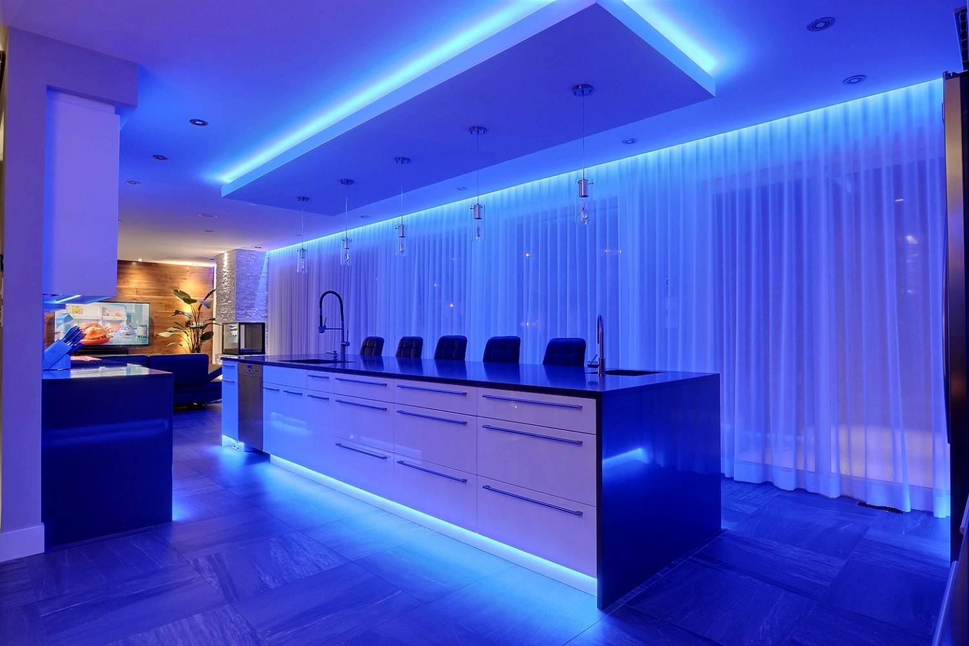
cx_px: 484
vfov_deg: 63.2
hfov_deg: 85.4
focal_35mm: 20
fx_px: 525
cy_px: 323
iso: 400
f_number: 9
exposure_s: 1/2
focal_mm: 13
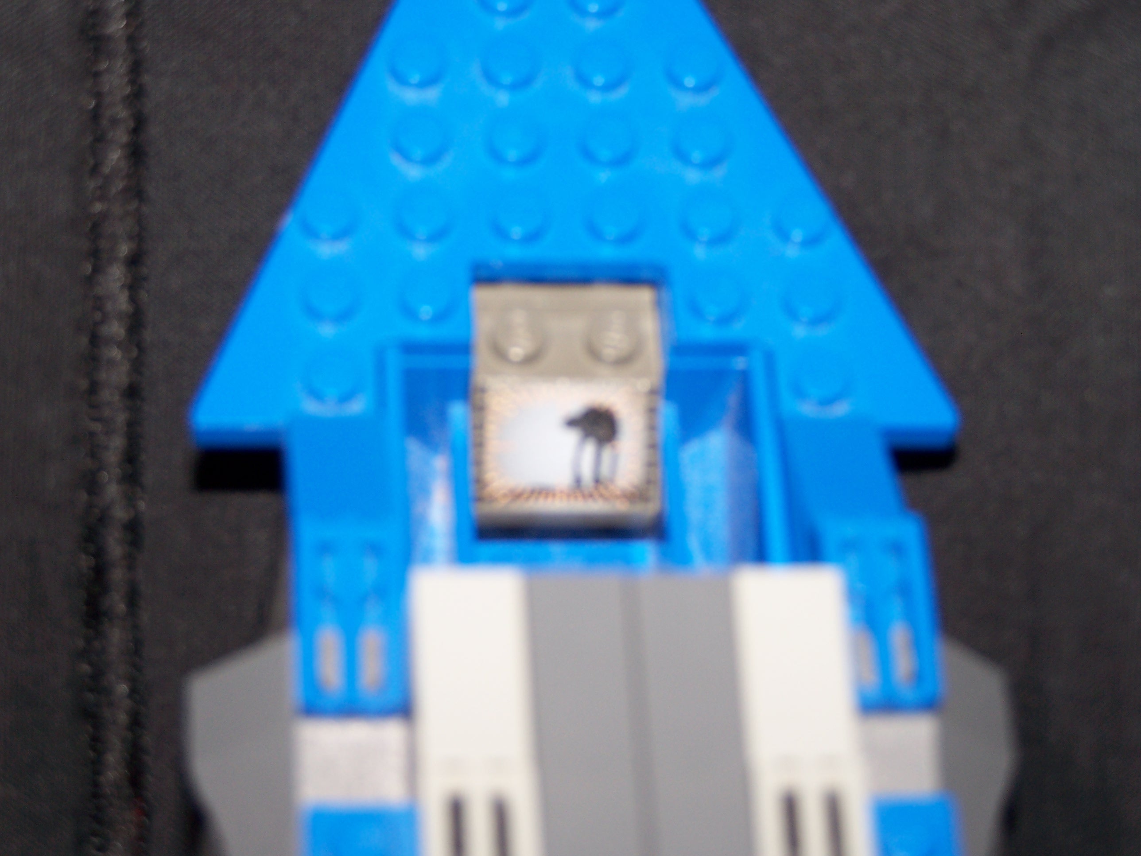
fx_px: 3857
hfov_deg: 16.8
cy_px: 428
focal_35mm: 117
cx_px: 570
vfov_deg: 12.7
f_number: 3.2
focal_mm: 19.4
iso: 80
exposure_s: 1/90
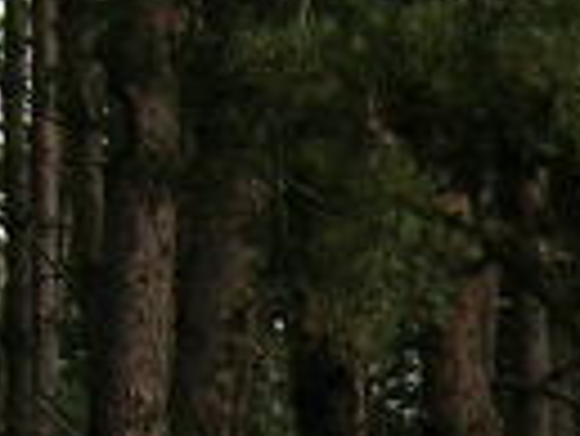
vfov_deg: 5.2
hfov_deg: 6.5
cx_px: 1691
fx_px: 4662
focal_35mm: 278
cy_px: 1043
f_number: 4.8
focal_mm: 5.4
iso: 50
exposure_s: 1/211
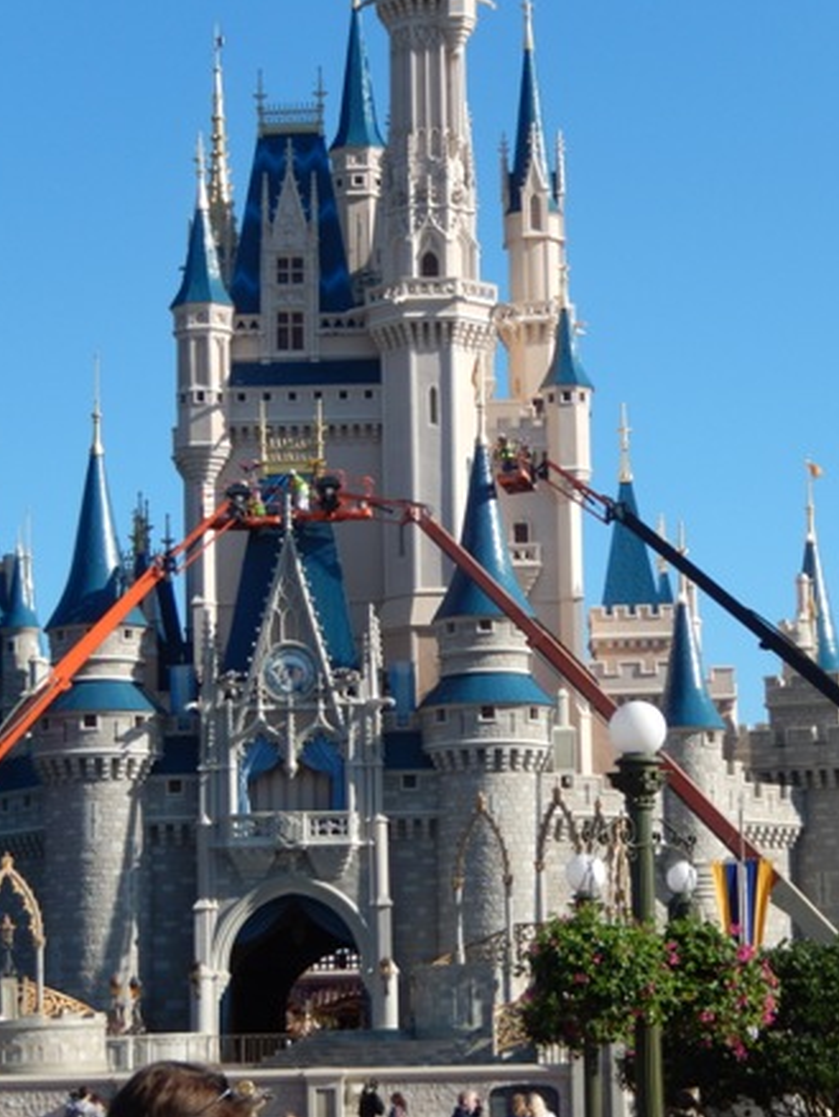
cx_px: 467
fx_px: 3164
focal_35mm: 98
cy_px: 557
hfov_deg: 15.1
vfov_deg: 20.0
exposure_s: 1/640
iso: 125
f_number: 4.9
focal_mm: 13.1
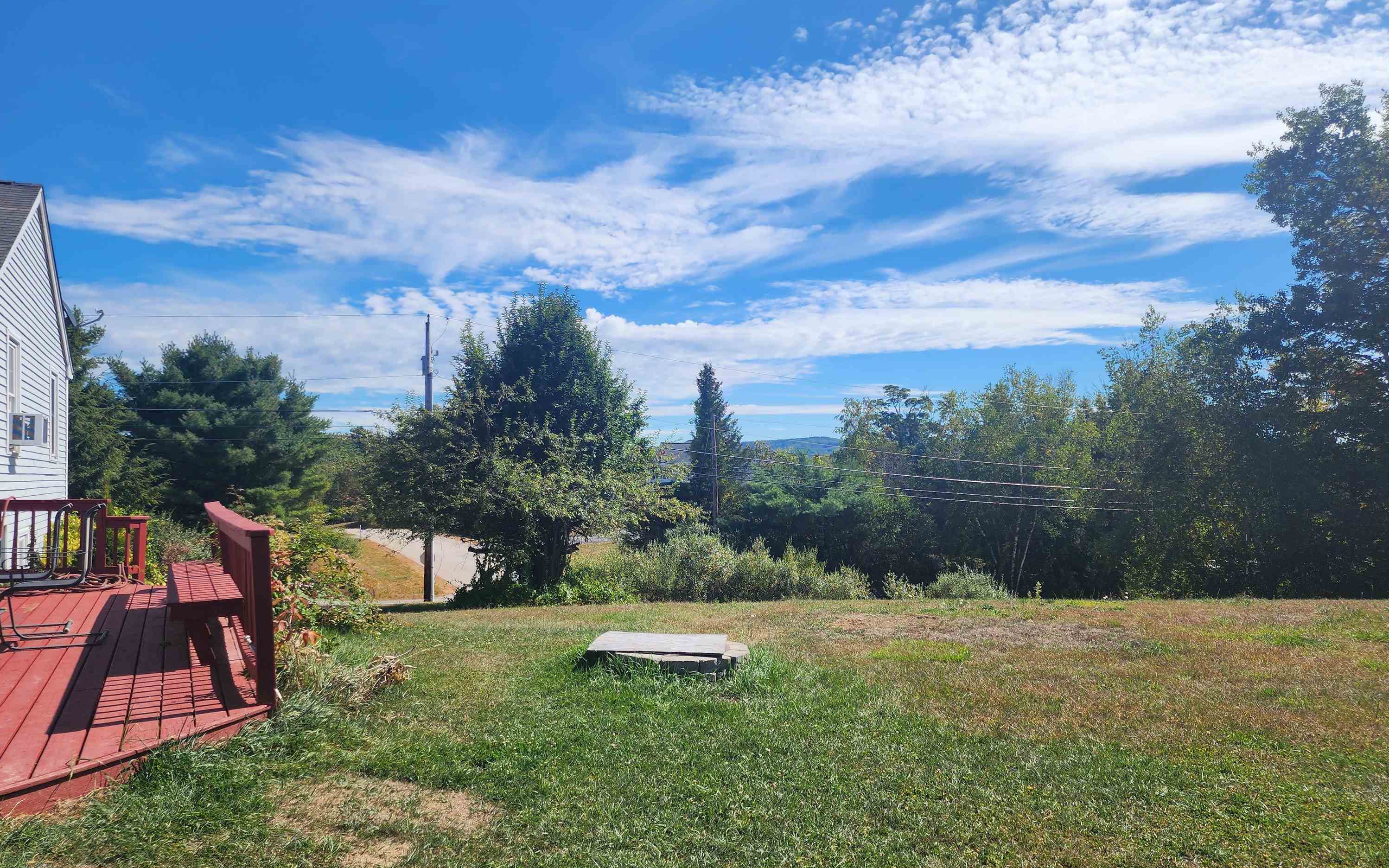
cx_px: 701
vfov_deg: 49.3
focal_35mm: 25
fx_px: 946
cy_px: 450
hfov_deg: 72.5
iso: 12
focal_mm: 6.4
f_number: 1.8
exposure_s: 1/1761
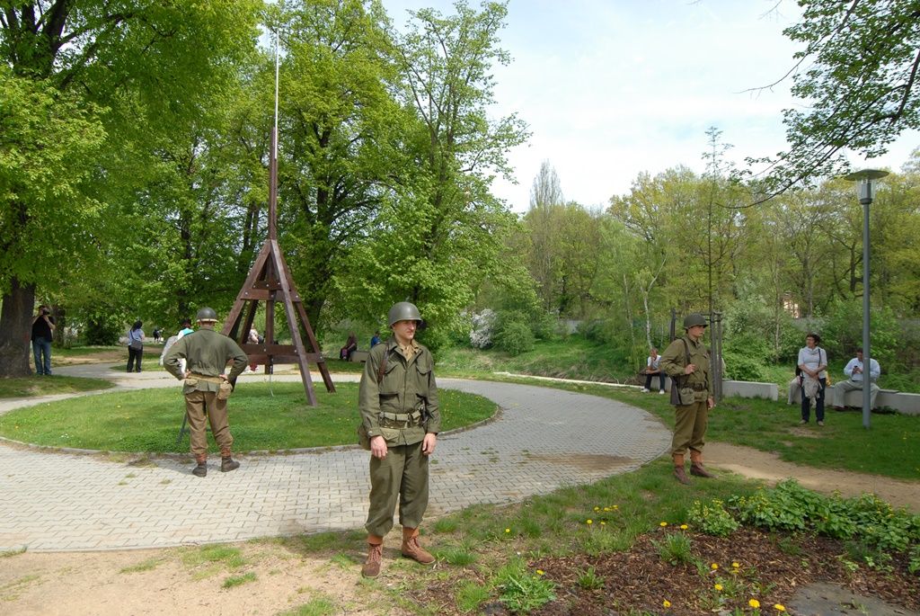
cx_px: 460
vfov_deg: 56.3
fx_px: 576
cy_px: 308
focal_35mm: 22
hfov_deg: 77.3
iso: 200
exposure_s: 1/320
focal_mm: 15
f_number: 7.1
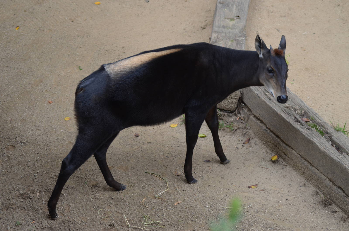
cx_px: 174
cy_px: 116
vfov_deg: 13.0
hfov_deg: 19.5
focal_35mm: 105
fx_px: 1016
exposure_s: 1/400
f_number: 5
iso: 400
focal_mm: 70
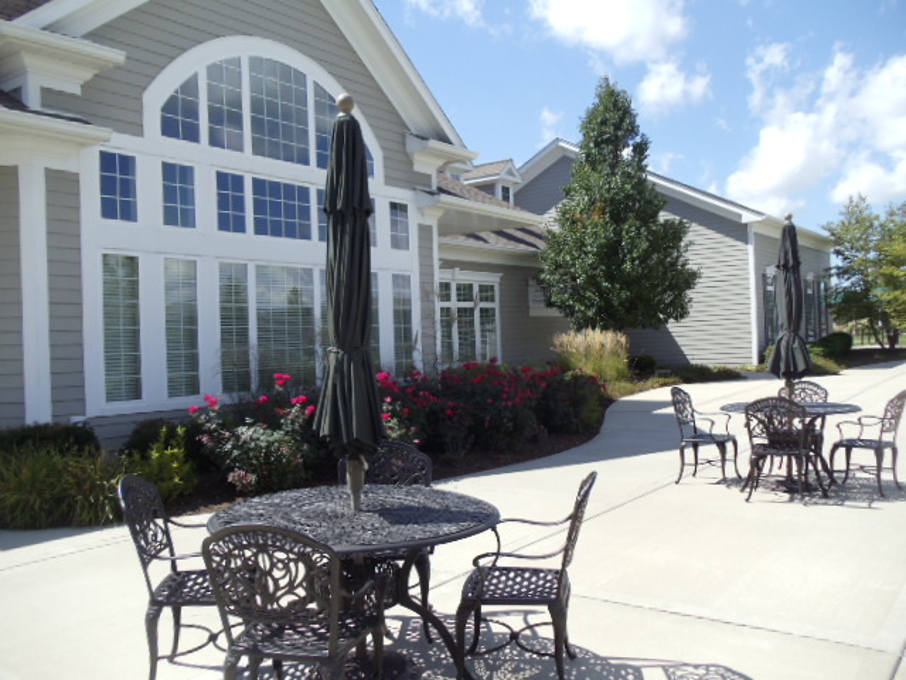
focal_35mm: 44
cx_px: 453
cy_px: 340
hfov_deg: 42.9
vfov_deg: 32.9
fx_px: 1152
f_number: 7.1
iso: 100
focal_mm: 6
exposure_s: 1/200
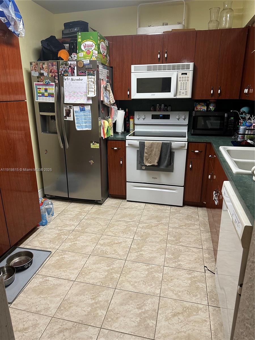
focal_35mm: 24
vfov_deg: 71.6
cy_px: 170
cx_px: 128
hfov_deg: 56.8
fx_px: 236
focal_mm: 6.86
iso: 320
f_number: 1.78
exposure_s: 1/60
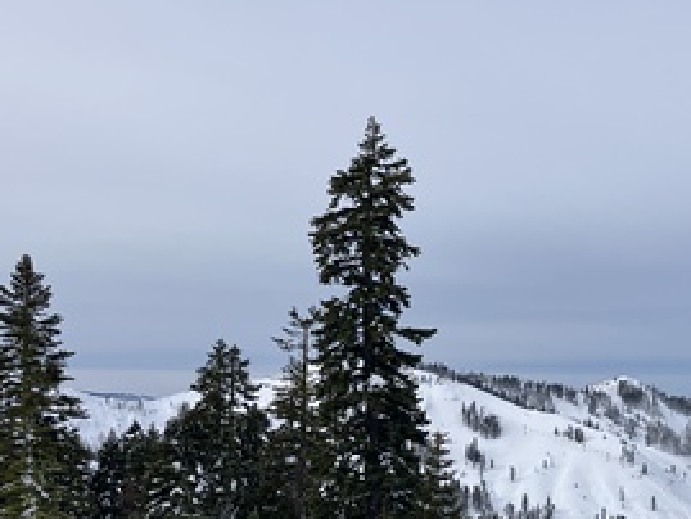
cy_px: 389
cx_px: 354
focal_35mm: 52
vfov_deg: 27.7
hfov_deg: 36.8
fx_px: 1038
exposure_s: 1/3247
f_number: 1.8
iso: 32
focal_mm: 3.99
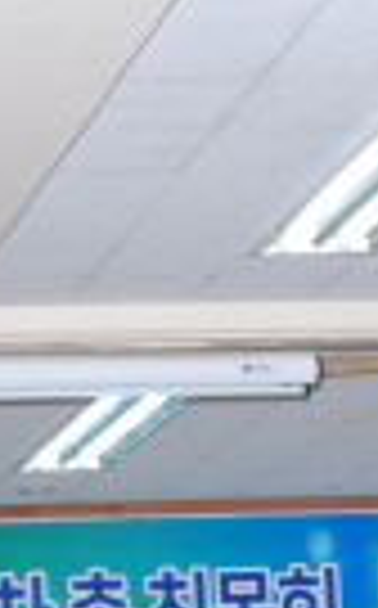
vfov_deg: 10.5
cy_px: 971
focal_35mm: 191
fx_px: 3158
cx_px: -135
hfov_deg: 6.8
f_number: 5.6
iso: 400
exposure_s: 1/60
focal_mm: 24
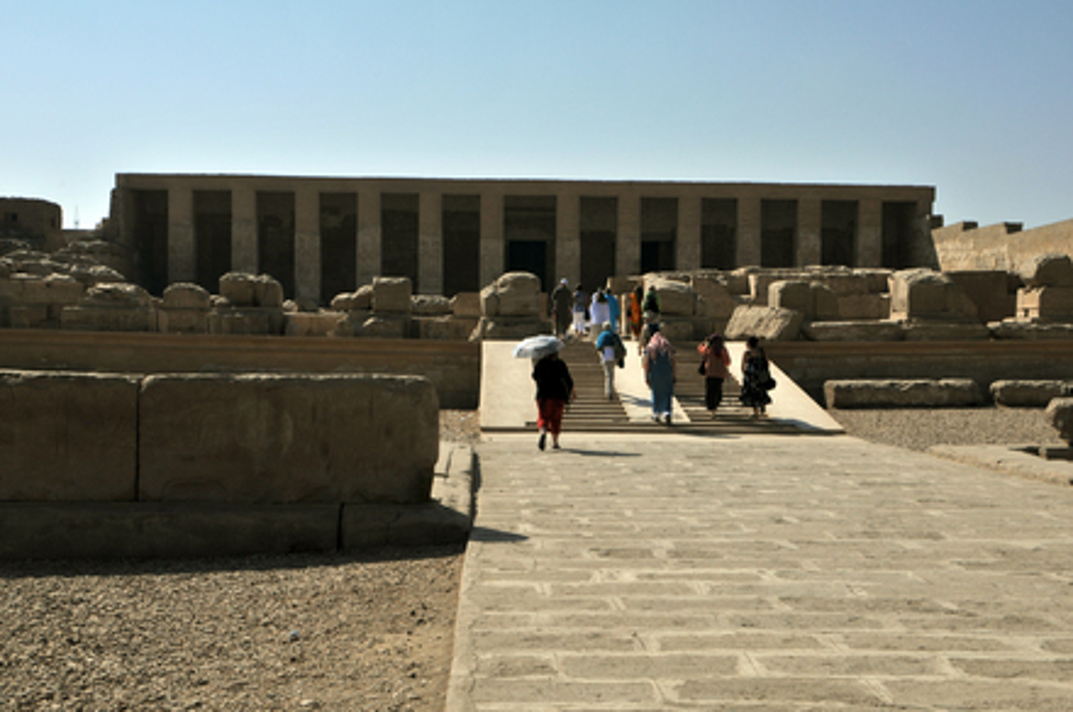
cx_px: 536
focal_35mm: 45
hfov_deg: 43.7
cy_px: 356
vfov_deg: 29.8
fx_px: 1339
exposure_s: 1/640
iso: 200
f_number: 14
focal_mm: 30
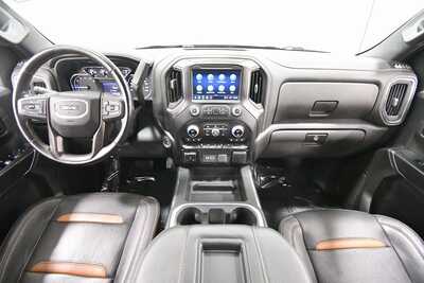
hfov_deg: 100.4
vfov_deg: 77.4
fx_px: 177
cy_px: 142
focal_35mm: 15
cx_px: 212
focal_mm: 10
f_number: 4.5
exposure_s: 1/60
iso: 6400
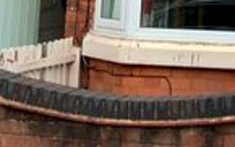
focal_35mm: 143
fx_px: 917
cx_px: 258
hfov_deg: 14.3
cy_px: -166
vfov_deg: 8.6
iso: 20
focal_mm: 3.99
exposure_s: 1/521
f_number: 1.8
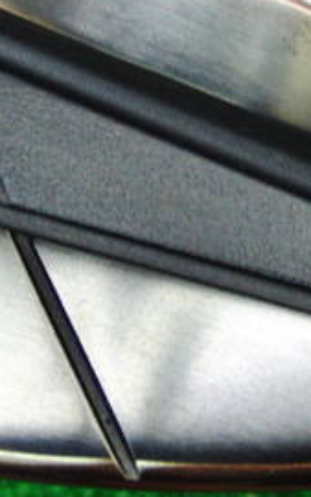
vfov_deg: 22.3
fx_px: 1260
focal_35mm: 93
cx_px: 234
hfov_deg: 14.0
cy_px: 182
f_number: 3.6
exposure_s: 1/50
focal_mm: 6.42
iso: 400
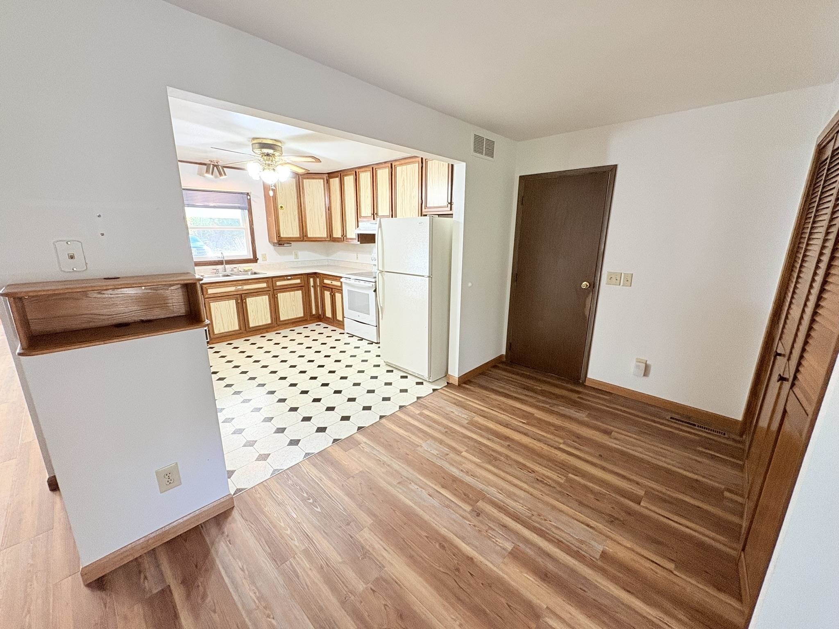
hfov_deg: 102.1
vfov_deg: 85.7
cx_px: 420
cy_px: 314
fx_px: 339
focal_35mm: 14
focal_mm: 2.22
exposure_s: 1/60
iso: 250
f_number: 2.2
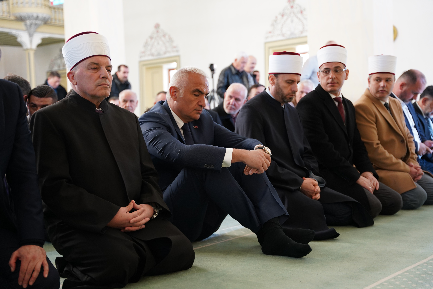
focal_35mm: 50
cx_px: 216
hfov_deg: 39.4
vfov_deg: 26.8
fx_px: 605
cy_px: 144
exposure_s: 1/50
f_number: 2.8
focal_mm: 50.3
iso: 1600
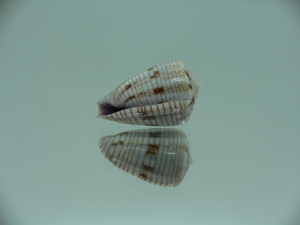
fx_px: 303
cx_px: 150
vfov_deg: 40.7
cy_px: 112
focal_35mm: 35
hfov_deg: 52.6
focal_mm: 4.6
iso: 80
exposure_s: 1/60
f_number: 2.8
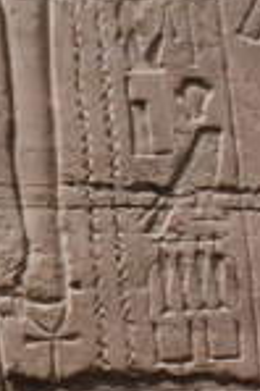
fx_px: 2047
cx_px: -326
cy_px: 104
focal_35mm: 189
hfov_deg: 6.9
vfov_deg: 10.9
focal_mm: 25
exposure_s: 1/500
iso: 1600
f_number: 11
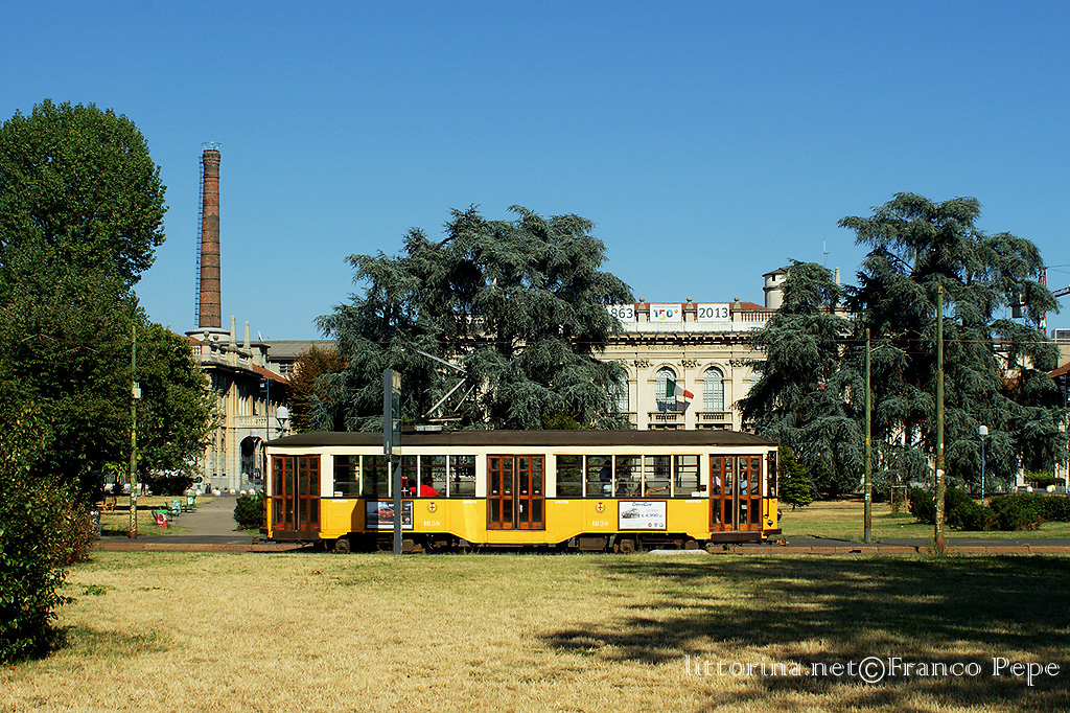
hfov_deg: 37.9
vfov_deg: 25.7
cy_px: 356
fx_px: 1560
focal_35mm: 52
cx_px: 535
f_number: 9
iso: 200
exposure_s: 1/500
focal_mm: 35
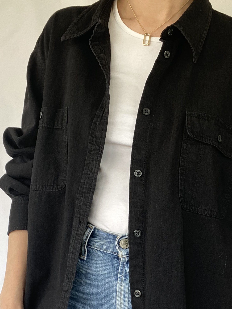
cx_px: 136
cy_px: 219
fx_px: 429
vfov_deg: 38.9
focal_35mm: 48
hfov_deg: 30.2
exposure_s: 1/60
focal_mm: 2.71
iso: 100
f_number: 2.2
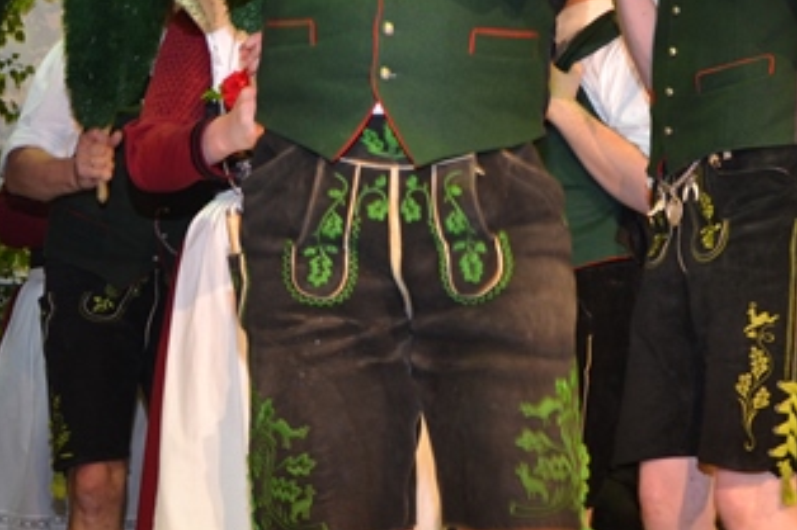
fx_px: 1776
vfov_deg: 16.9
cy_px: 126
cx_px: 393
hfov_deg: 25.3
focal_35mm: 80
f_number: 3.8
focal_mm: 21
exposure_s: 1/60
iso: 400
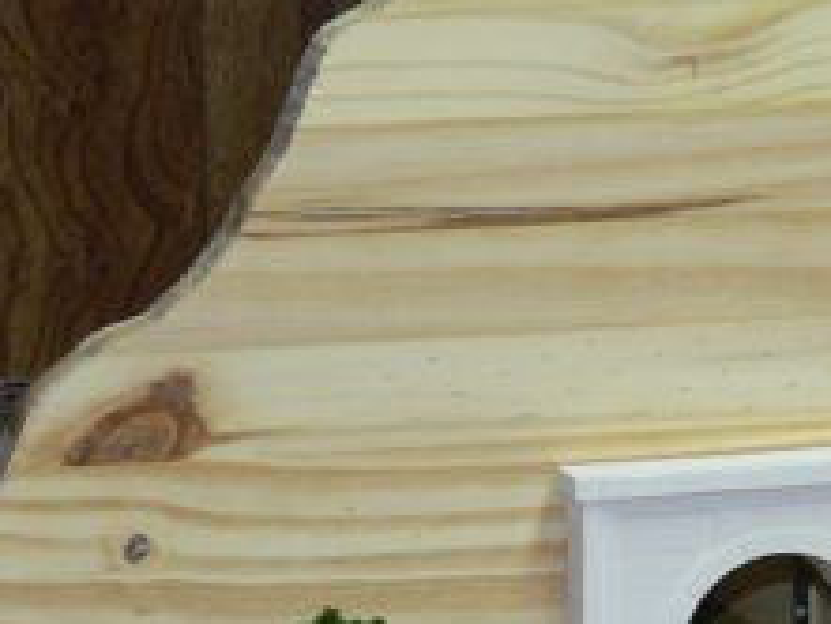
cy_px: 511
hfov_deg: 9.3
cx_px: 737
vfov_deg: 7.0
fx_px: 5092
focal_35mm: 212
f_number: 3.2
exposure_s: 1/30
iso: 100
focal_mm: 16.4
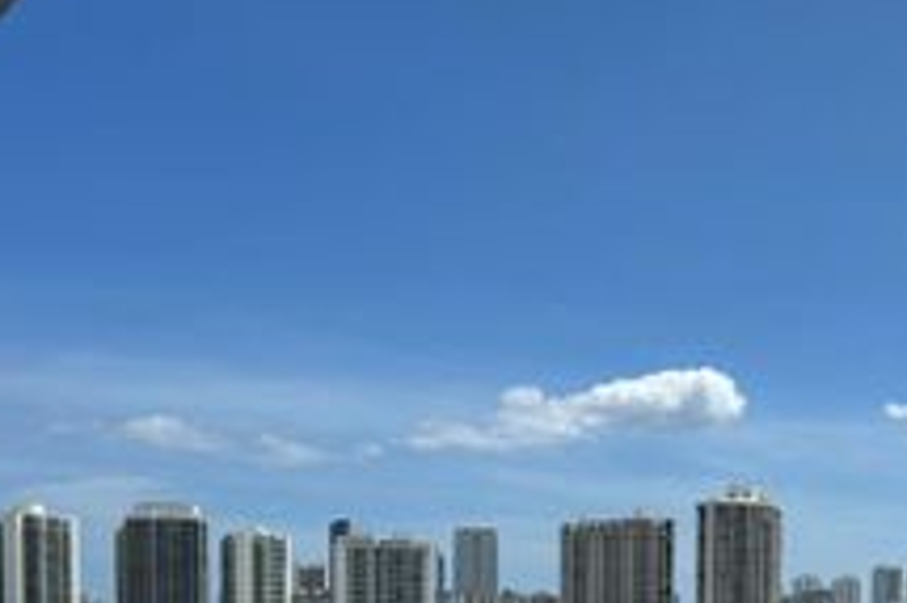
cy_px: 723
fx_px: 1460
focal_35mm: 58
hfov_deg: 34.2
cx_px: 607
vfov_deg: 21.7
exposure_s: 1/7937
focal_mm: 6.86
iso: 80
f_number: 1.78
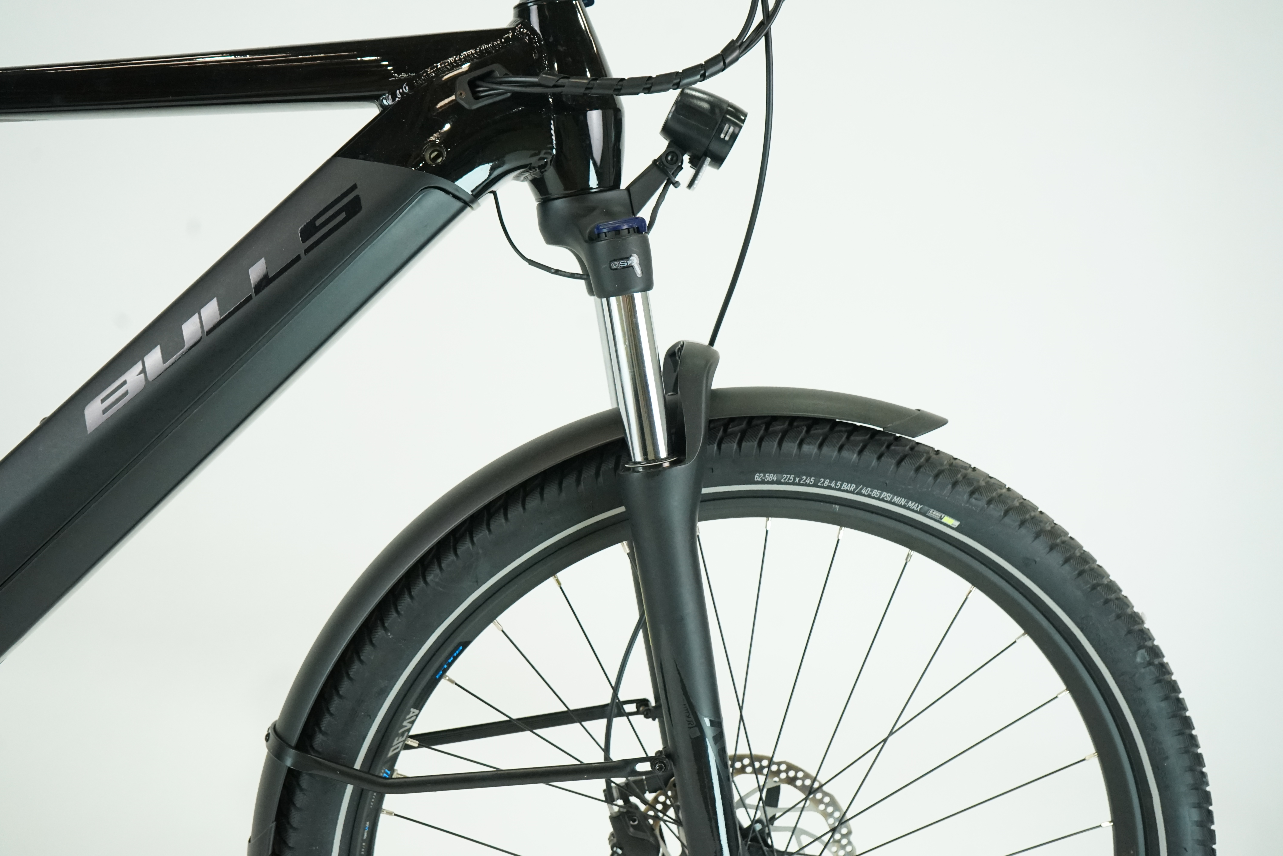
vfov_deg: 32.6
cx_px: 642
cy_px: 428
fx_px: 1461
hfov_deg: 47.4
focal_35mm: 41
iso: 2500
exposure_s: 1/200
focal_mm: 41
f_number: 6.3
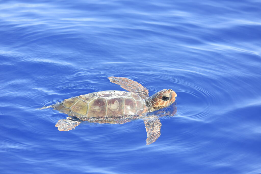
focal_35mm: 175
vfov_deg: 7.8
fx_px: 1269
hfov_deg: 11.7
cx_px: 130
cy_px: 87
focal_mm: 175
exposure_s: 1/1250
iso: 1100
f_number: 8
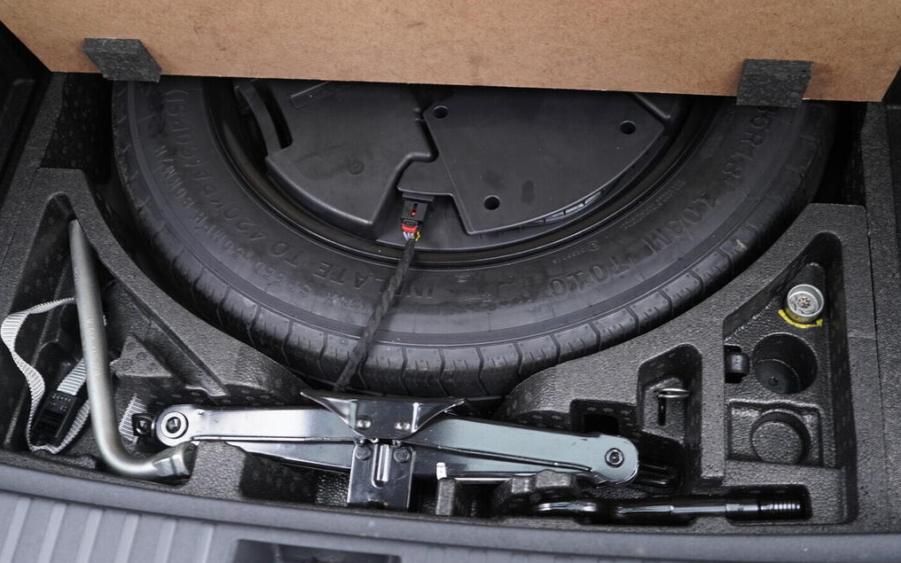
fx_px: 909
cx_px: 451
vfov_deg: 34.4
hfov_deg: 52.7
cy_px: 266
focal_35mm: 37
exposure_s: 1/40
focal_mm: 24
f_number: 2.8
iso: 800
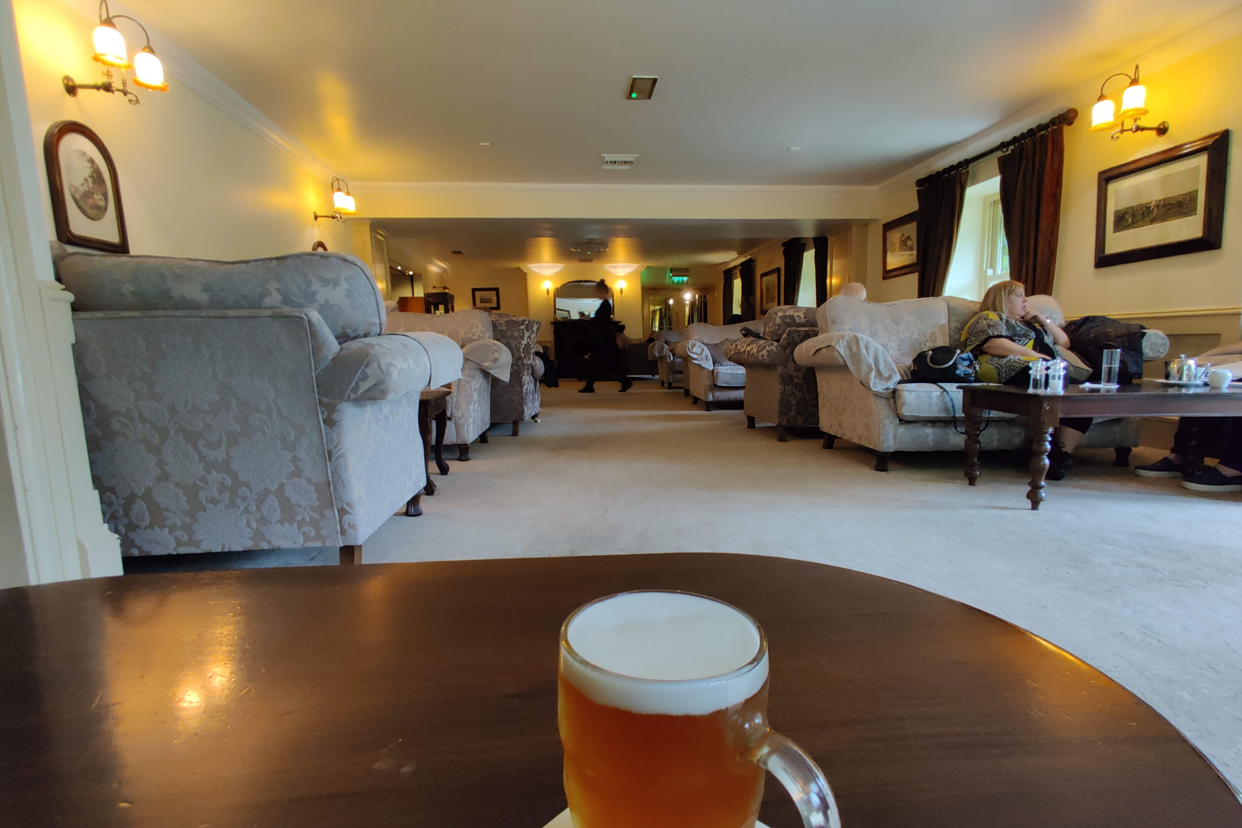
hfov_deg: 104.2
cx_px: 626
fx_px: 483
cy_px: 432
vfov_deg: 81.2
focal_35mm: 14
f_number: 2.2
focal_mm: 2.25
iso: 500
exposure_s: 1/20
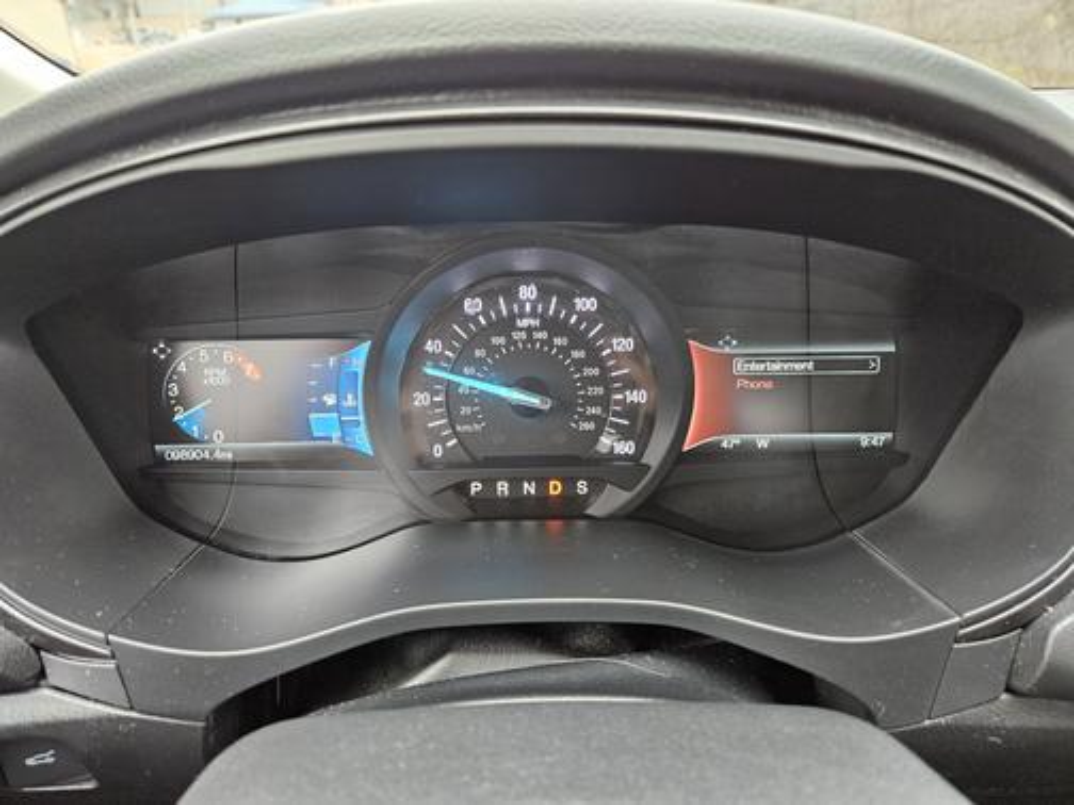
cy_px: 402
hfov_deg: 73.9
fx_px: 714
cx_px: 537
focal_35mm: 23
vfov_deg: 58.9
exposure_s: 1/120
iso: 640
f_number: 1.8
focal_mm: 5.4
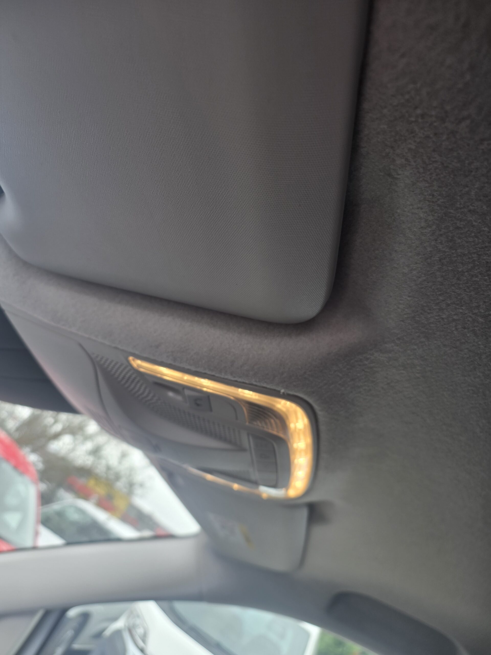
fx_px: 435
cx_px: 246
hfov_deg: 58.9
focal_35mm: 23
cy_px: 328
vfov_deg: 73.9
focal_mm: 6.25
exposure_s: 1/50
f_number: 1.7
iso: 40
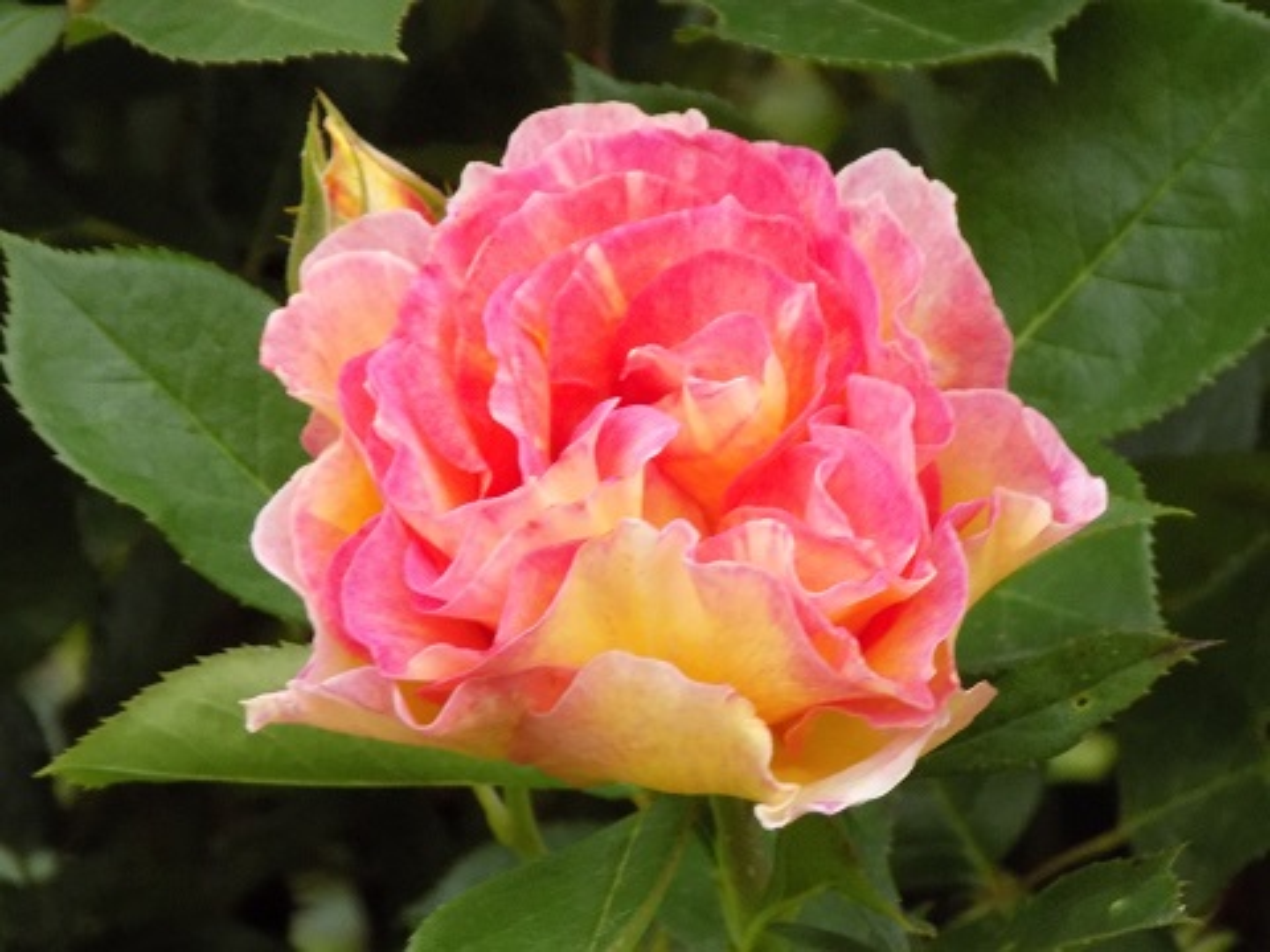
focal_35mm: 317
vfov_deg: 4.7
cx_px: 635
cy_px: 476
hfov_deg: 6.3
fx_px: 11630
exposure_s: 1/15
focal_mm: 56.4
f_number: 5.9
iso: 400
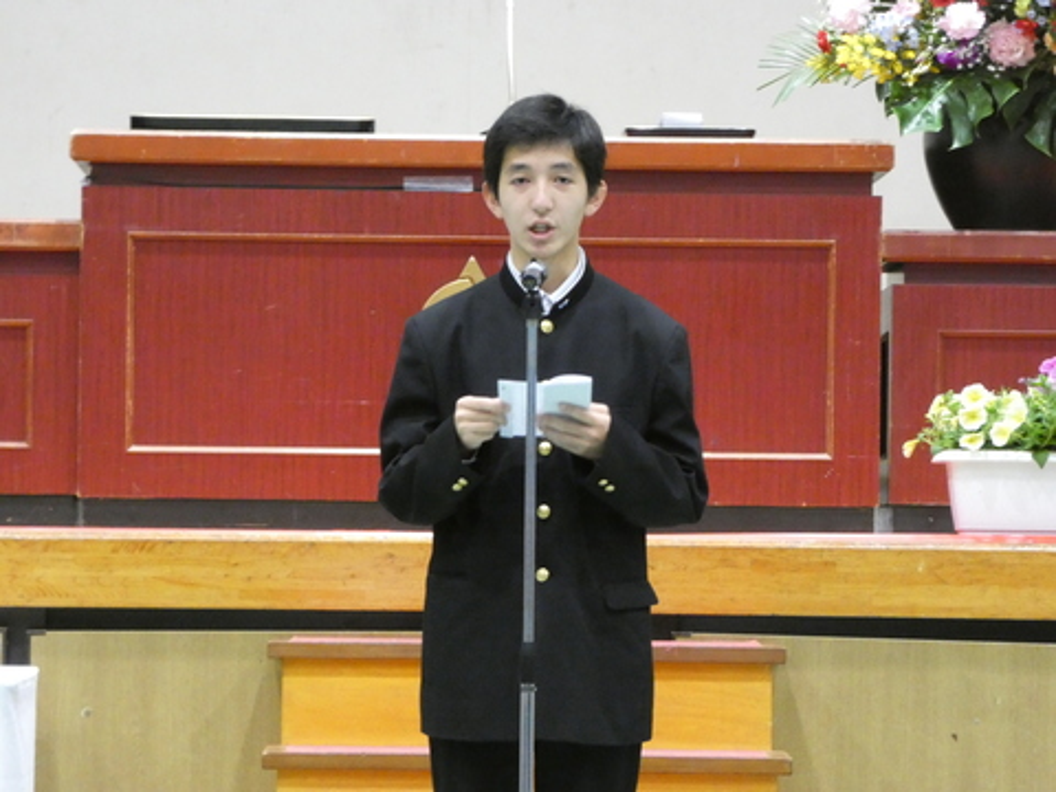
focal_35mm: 217
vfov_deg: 6.8
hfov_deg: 9.1
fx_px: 6620
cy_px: 396
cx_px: 528
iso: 1600
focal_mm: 38.9
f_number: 5.5
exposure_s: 1/20
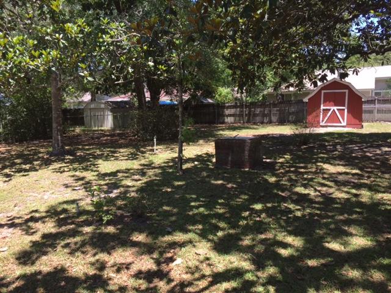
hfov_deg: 61.7
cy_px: 146
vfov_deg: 48.2
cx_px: 196
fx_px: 328
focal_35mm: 29
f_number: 2.2
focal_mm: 4.15
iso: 32
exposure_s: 1/412
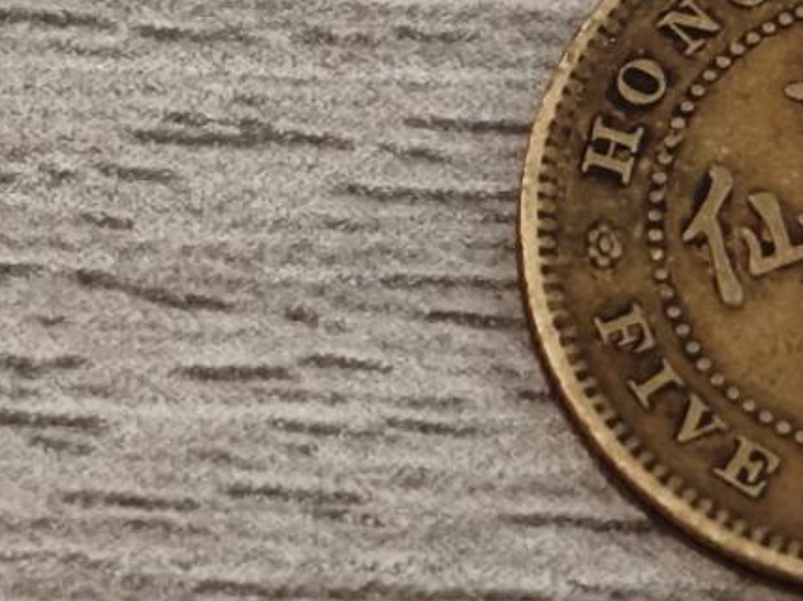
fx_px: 5705
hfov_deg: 8.0
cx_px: 852
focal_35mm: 246
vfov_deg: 6.0
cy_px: 92
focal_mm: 8.7
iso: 500
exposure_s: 1/50
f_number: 1.9
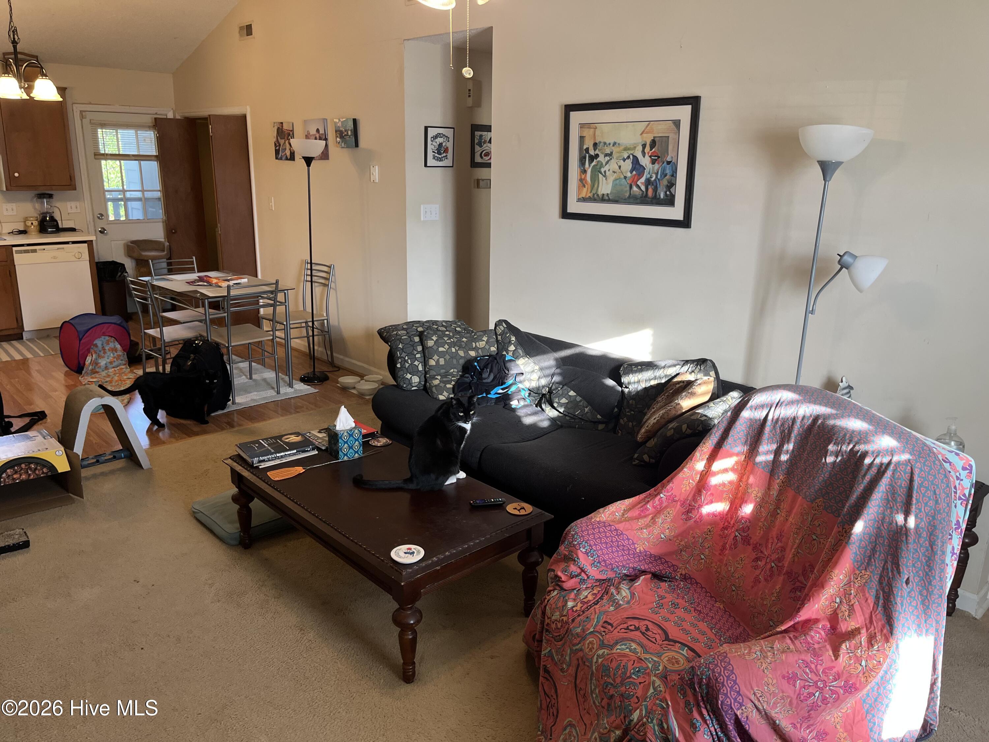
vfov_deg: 53.1
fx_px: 743
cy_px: 371
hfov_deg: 67.3
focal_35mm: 26
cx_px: 494
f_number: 1.6
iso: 125
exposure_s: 1/120
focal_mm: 5.1
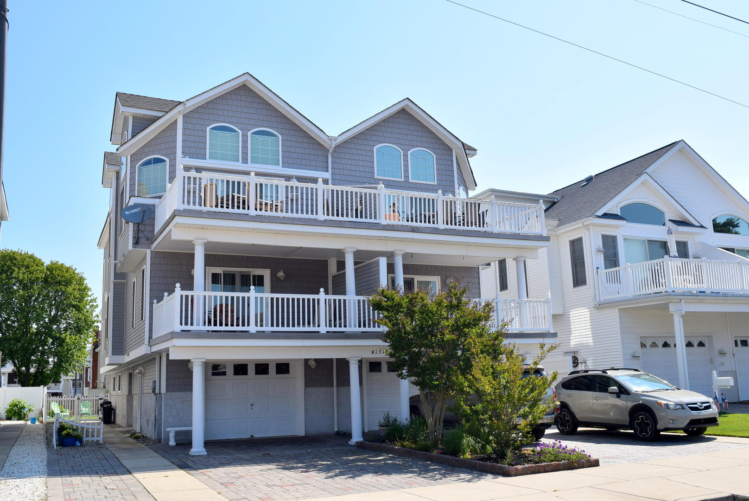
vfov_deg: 38.4
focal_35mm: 34
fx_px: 718
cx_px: 374
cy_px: 250
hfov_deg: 55.1
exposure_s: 1/400
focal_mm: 23
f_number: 10
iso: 200
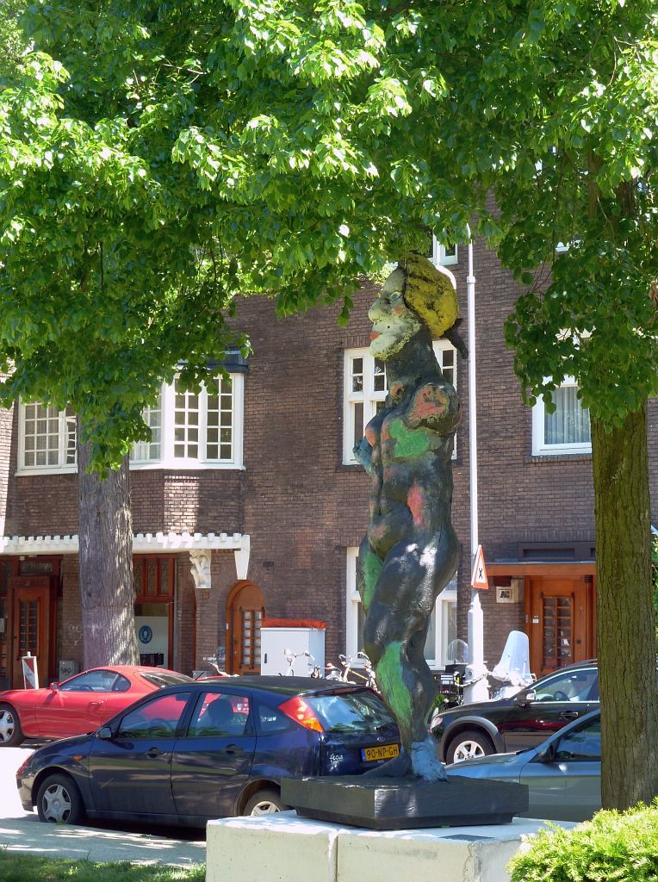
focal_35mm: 78
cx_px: 329
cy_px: 441
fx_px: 1984
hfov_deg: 18.8
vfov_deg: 25.1
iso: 80
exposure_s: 1/50
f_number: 4.2
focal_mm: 12.8
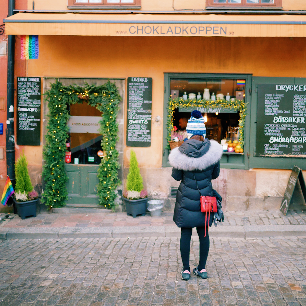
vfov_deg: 35.2
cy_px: 122
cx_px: 152
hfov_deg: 35.4
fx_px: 480
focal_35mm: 48
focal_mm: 20
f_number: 1.7
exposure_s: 1/100
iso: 200
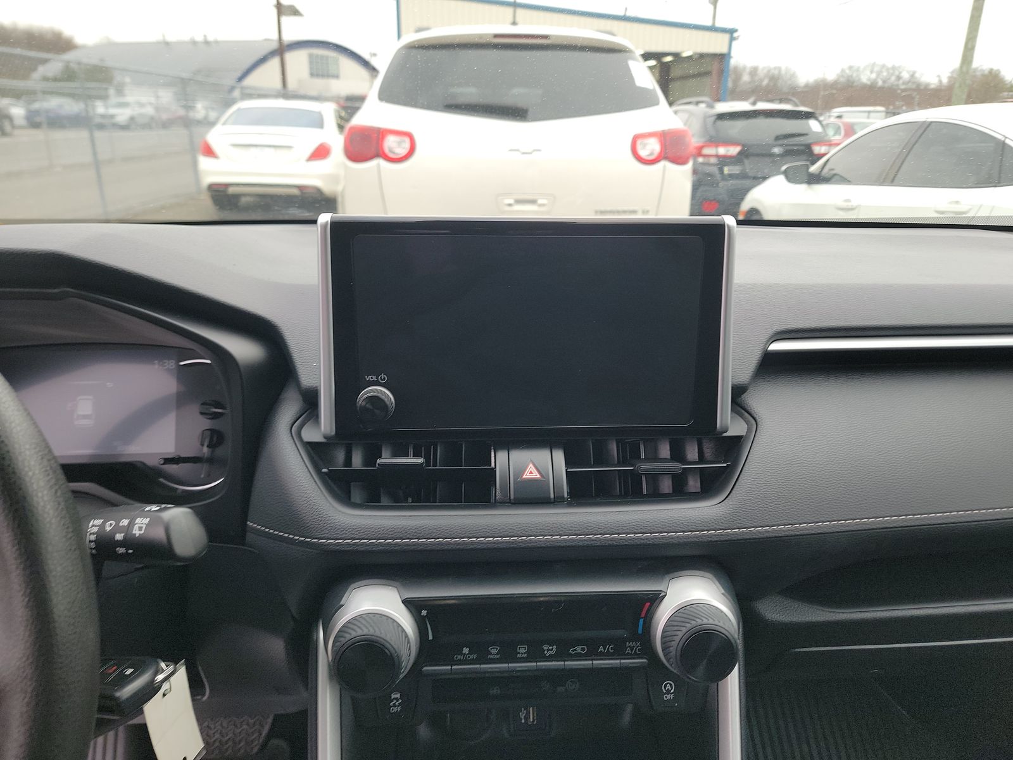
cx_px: 506
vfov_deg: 56.8
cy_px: 380
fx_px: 702
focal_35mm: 24
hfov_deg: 71.6
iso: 71
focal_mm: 6.7
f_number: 1.8
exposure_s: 1/59
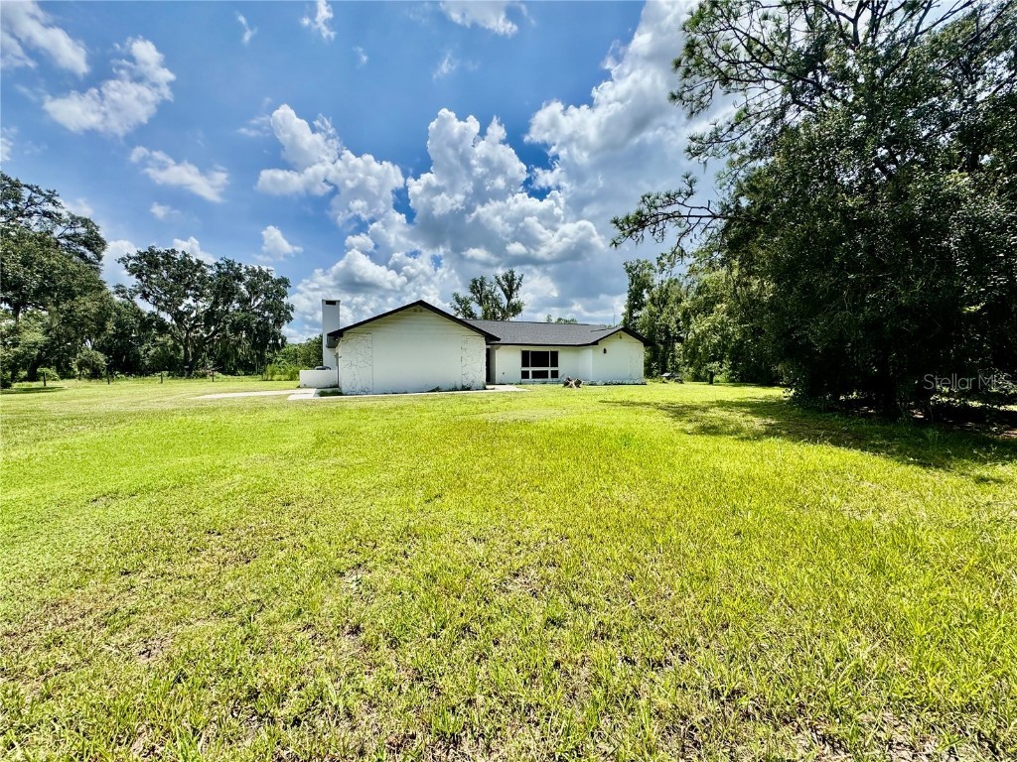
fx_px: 411
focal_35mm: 14
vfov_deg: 85.7
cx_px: 508
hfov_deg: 102.1
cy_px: 381
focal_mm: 2.22
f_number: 2.2
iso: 50
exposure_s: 1/2985
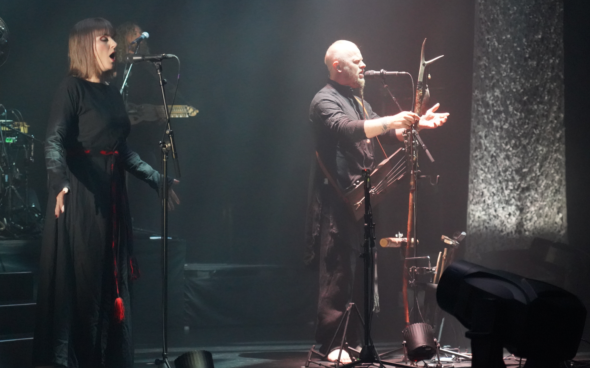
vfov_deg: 11.0
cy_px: 196
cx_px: 271
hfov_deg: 17.5
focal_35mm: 119
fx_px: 1913
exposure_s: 1/125
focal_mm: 105
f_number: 4
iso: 12800
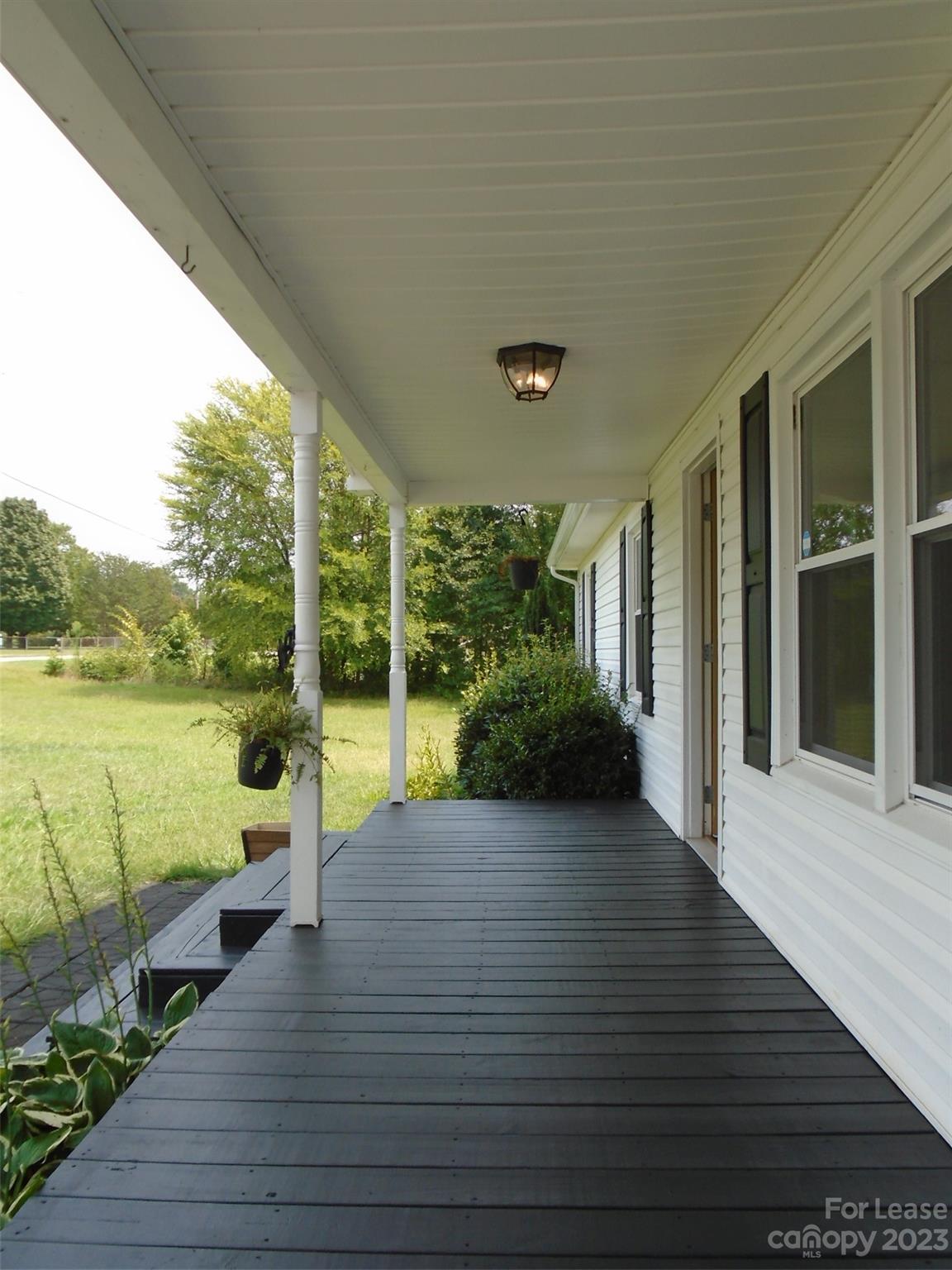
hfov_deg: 53.1
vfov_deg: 67.3
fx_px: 953
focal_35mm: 26
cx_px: 476
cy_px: 635
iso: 100
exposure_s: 1/320
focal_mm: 4.6
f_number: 3.2
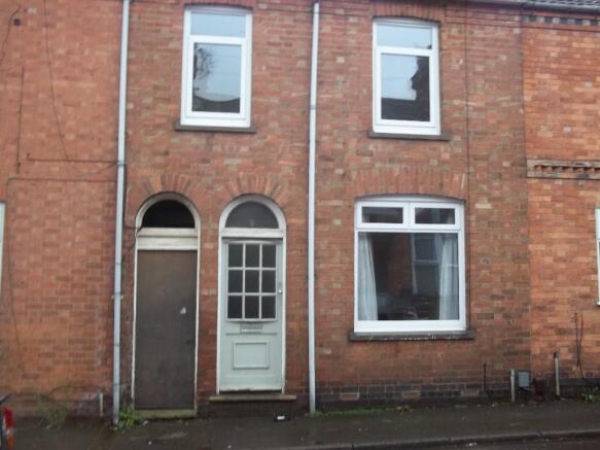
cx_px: 300
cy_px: 225
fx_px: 624
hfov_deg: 51.4
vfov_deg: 39.6
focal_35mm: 36
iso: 104
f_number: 3.1
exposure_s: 1/30
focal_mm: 6.5
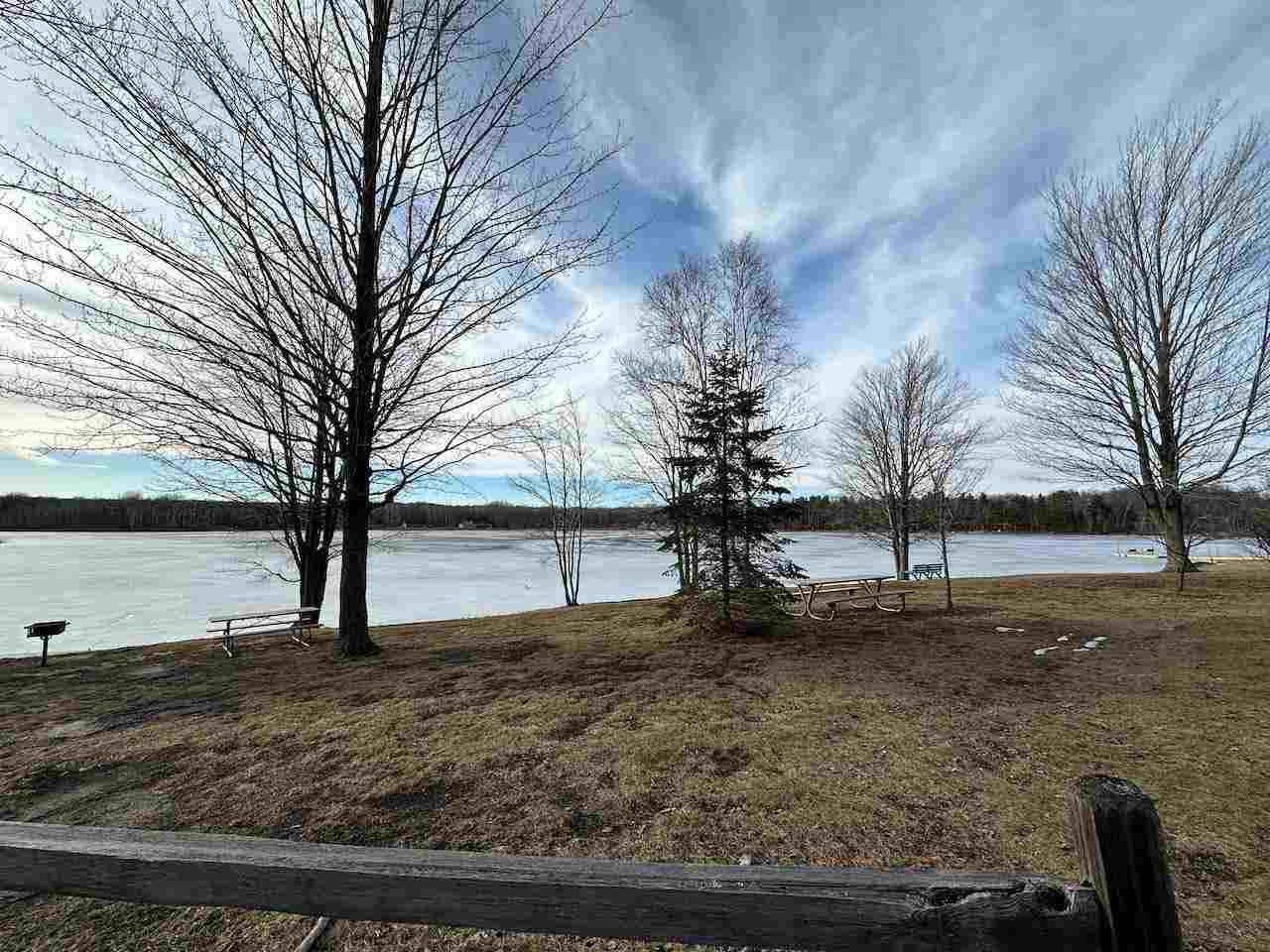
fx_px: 514
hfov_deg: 102.1
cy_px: 476
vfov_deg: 85.7
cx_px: 635
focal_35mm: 14
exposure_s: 1/1618
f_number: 2.2
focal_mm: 2.22
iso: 40
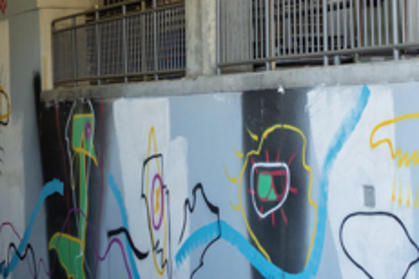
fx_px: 1408
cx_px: 263
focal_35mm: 121
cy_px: 114
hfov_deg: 16.9
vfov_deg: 11.3
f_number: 5
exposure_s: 1/125
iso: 800
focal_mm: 35
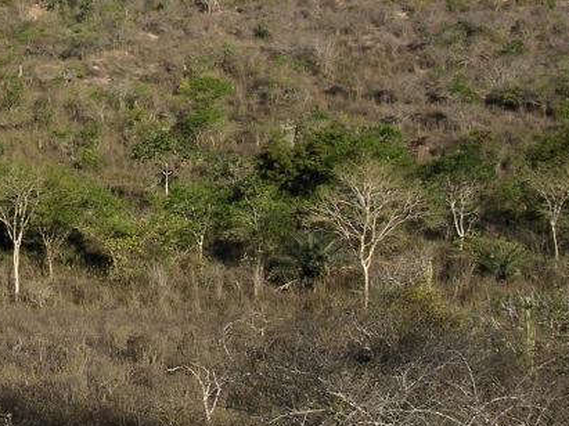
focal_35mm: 81
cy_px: 57
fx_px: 1331
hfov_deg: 23.2
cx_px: 6
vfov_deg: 18.0
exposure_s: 1/180
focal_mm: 5.7
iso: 50
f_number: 6.7
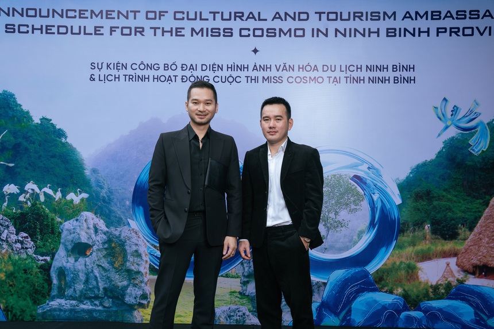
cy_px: 164
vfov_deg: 29.9
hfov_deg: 43.6
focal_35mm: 45
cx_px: 247
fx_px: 617
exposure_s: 1/160
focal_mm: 45
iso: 160
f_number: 7.1
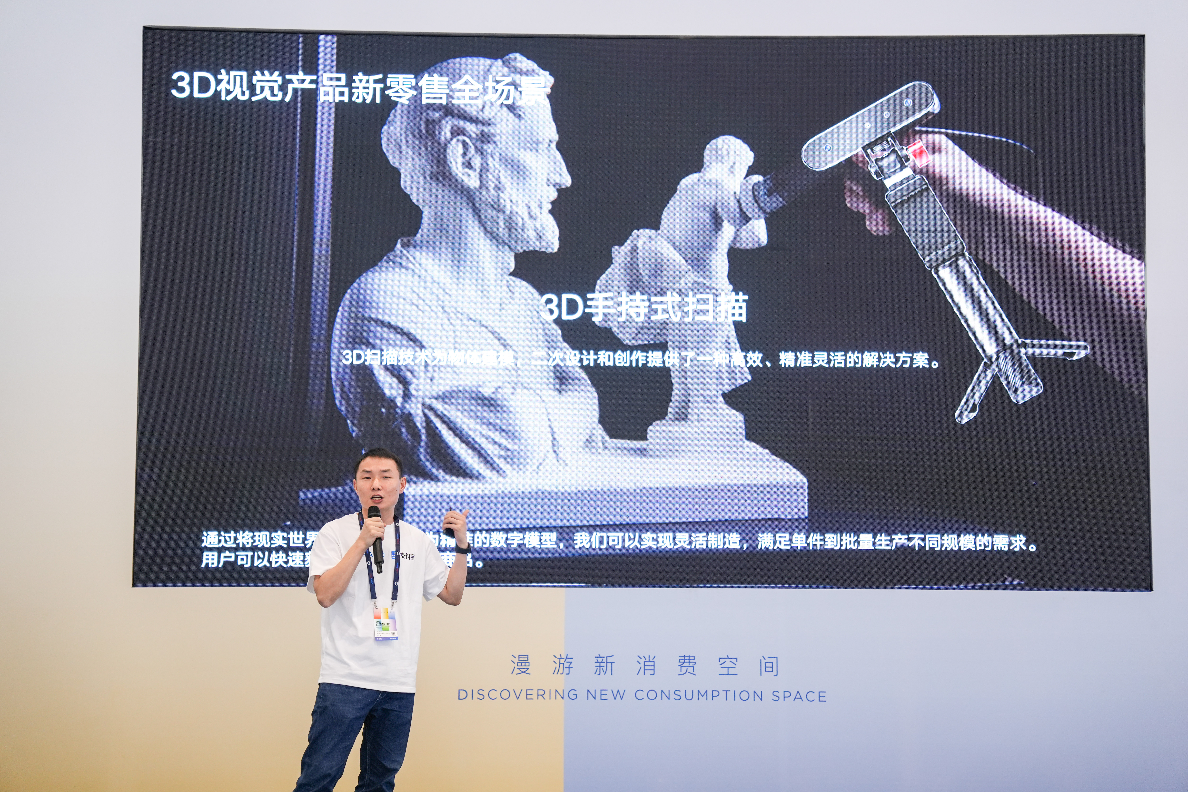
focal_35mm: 70
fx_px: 2310
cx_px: 594
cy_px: 396
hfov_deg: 28.8
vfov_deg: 19.5
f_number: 2.8
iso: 800
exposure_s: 1/100
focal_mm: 70
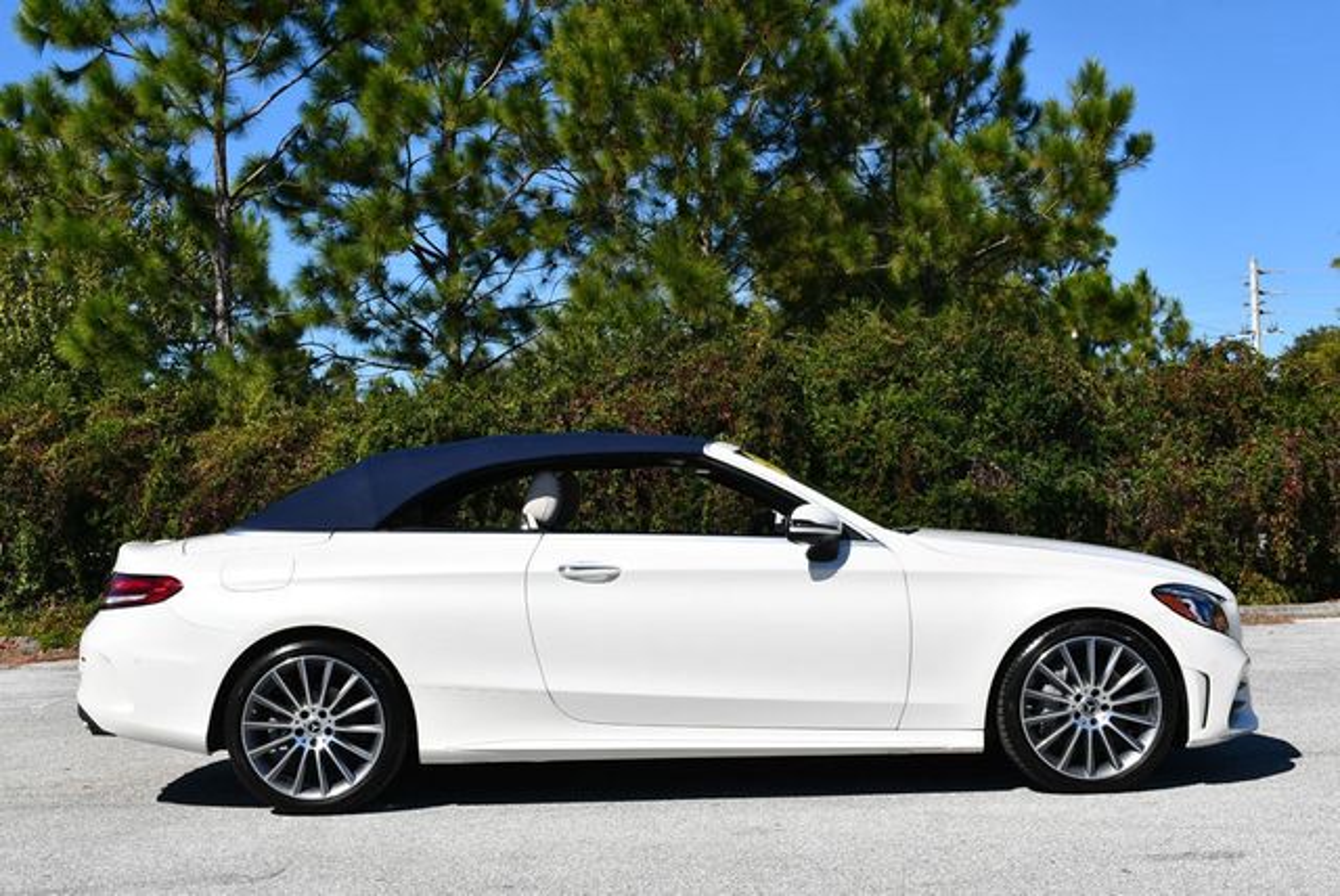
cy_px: 448
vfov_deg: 27.0
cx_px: 670
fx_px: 1863
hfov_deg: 39.6
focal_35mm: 50
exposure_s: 1/320
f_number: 9
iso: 100
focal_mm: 25
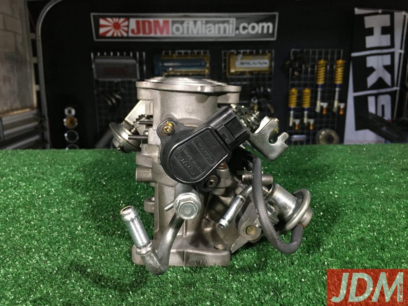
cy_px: 153
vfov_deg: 48.2
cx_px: 204
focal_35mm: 29
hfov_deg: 61.7
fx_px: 342
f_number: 2.2
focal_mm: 4.15
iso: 125
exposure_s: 1/30
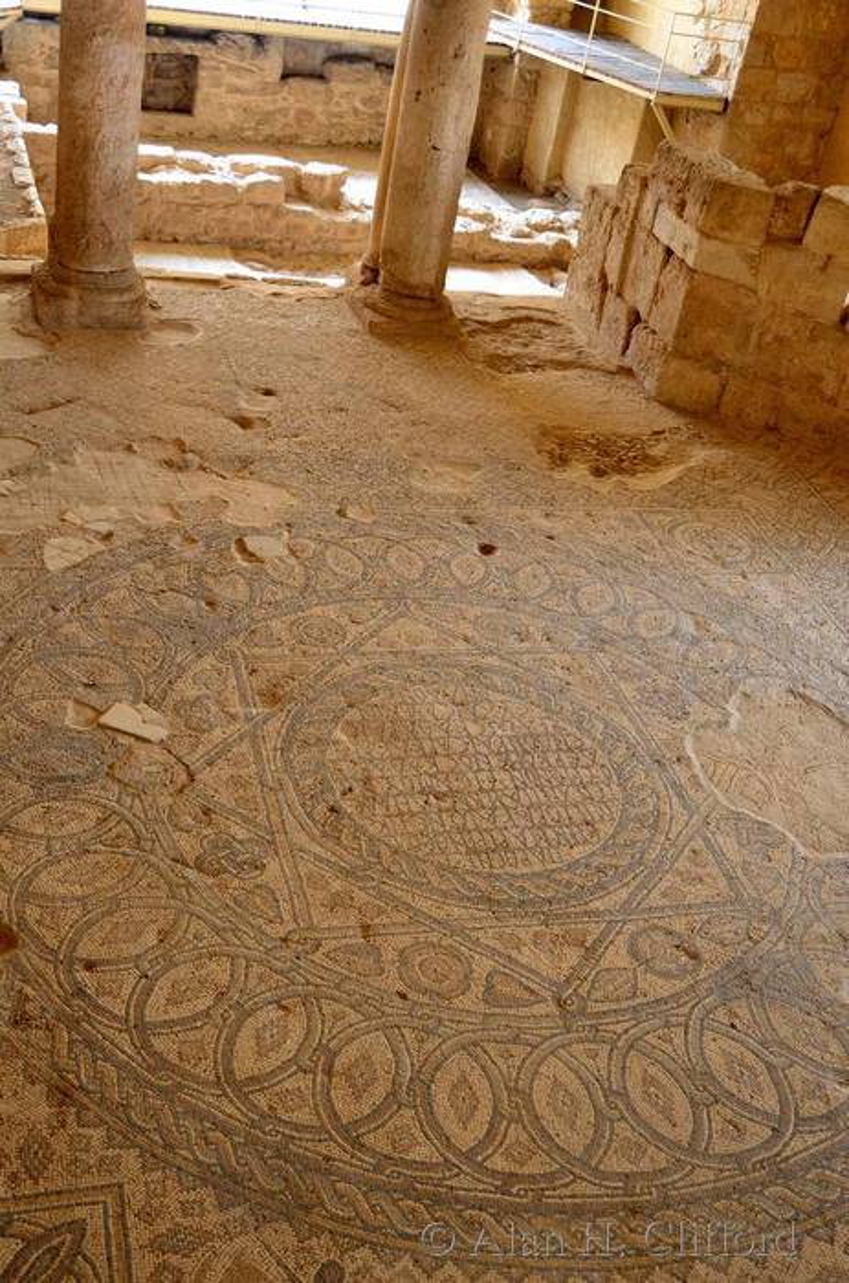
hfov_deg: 34.0
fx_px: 1387
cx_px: 424
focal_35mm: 39
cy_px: 642
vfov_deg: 49.7
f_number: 4
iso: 800
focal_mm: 26
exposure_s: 1/160
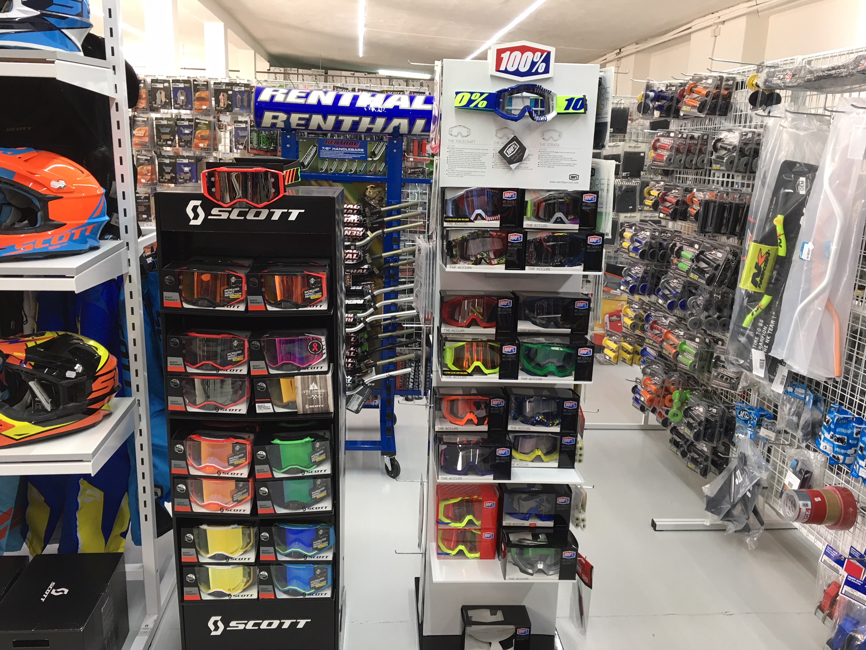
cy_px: 325
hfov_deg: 61.7
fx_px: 726
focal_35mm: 29
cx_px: 433
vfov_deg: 48.2
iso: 50
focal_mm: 4.15
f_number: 2.2
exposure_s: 1/17
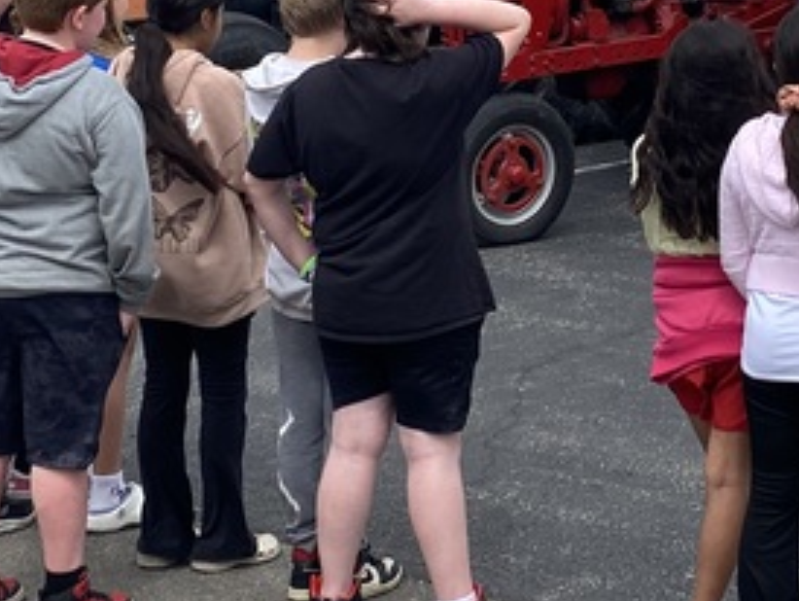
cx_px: 723
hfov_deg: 19.8
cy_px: 99
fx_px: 2241
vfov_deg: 15.1
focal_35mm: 97
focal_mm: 4.25
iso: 32
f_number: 1.8
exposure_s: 1/3040
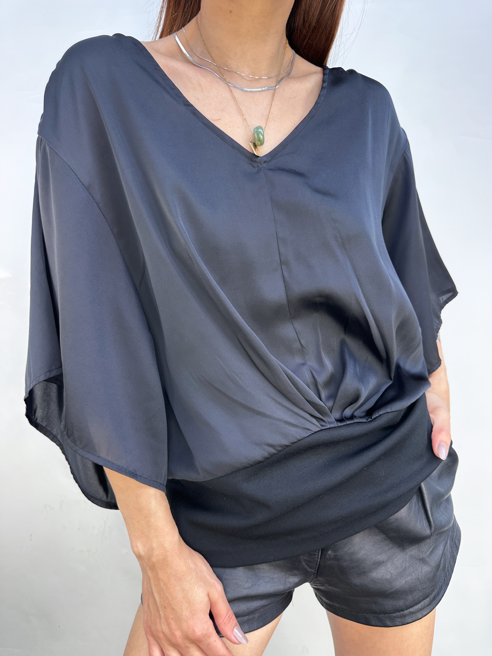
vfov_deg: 71.6
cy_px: 328
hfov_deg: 56.8
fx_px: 455
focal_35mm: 24
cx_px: 246
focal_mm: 6.86
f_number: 1.78
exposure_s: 1/131
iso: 64
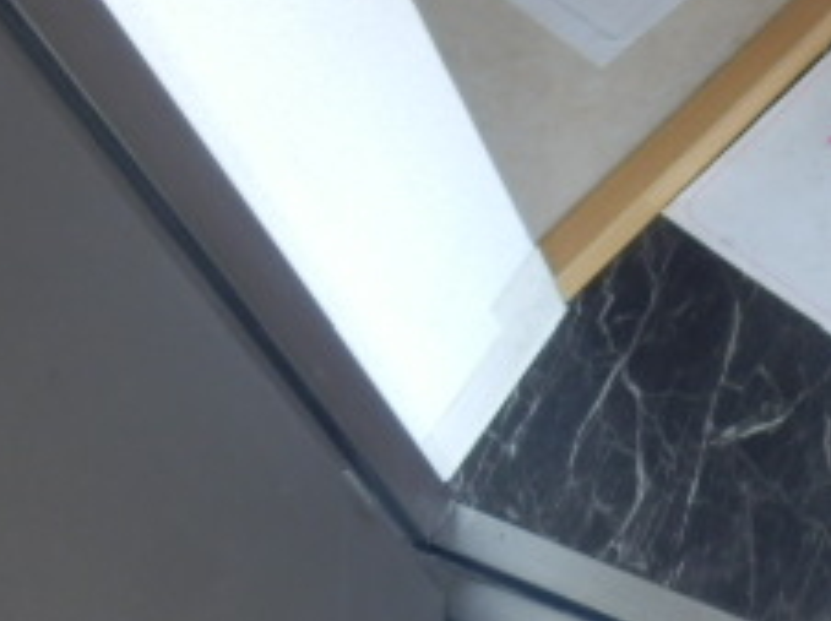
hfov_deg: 24.5
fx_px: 1631
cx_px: 1118
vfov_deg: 20.3
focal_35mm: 68
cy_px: -114
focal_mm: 4.2
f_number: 3
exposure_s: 1/30
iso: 80
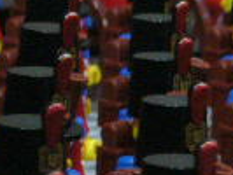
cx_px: 540
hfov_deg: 5.1
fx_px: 2553
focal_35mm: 379
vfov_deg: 3.9
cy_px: 156
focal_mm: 13
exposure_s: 1/8
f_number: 4.3
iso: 200
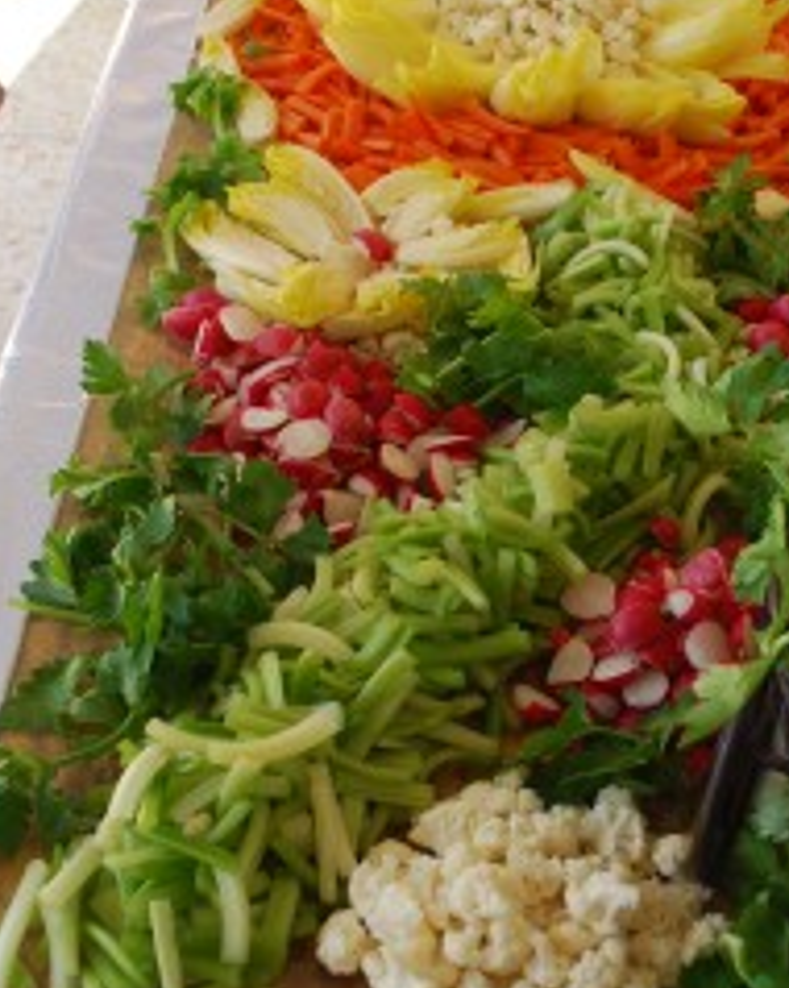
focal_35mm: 57
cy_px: 444
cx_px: 590
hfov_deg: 26.3
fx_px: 1666
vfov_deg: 33.0
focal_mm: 20
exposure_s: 1/100
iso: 200
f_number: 5
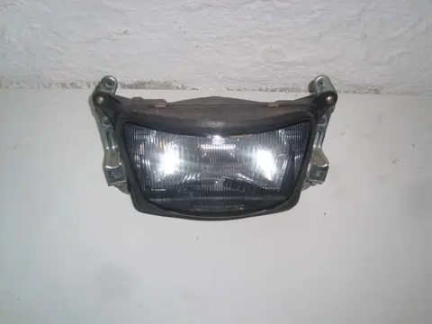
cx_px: 216
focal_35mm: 35
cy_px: 162
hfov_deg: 52.6
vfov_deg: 40.7
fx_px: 437
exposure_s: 1/30
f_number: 7.1
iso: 50
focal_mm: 5.8
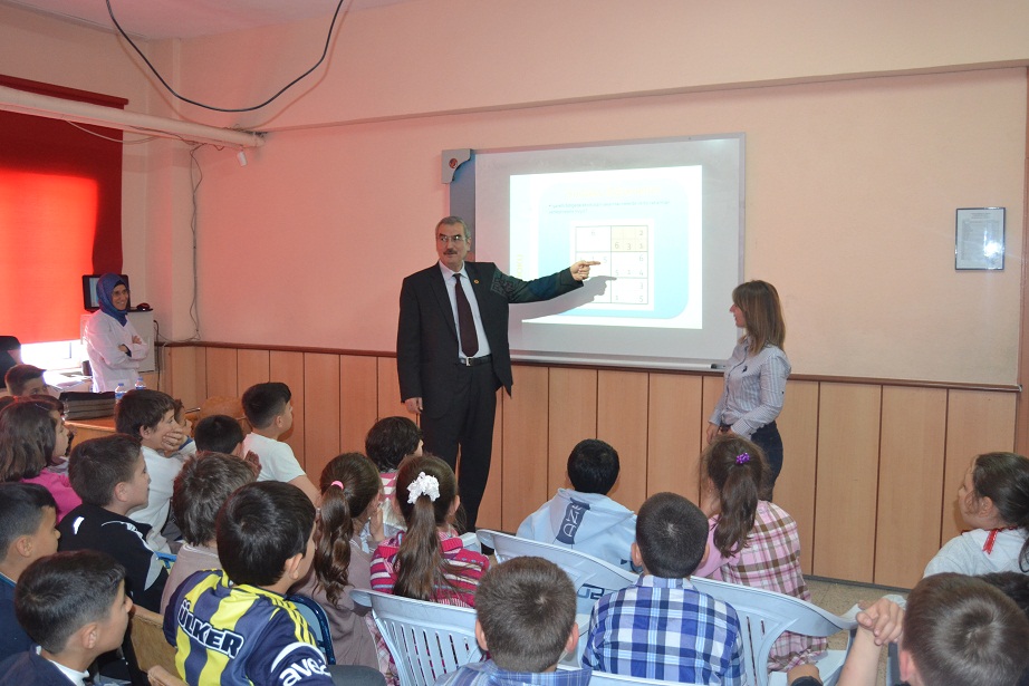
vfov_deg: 43.6
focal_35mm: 30
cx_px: 514
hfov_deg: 61.9
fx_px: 858
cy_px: 343
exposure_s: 1/60
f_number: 3.5
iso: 1400
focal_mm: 20
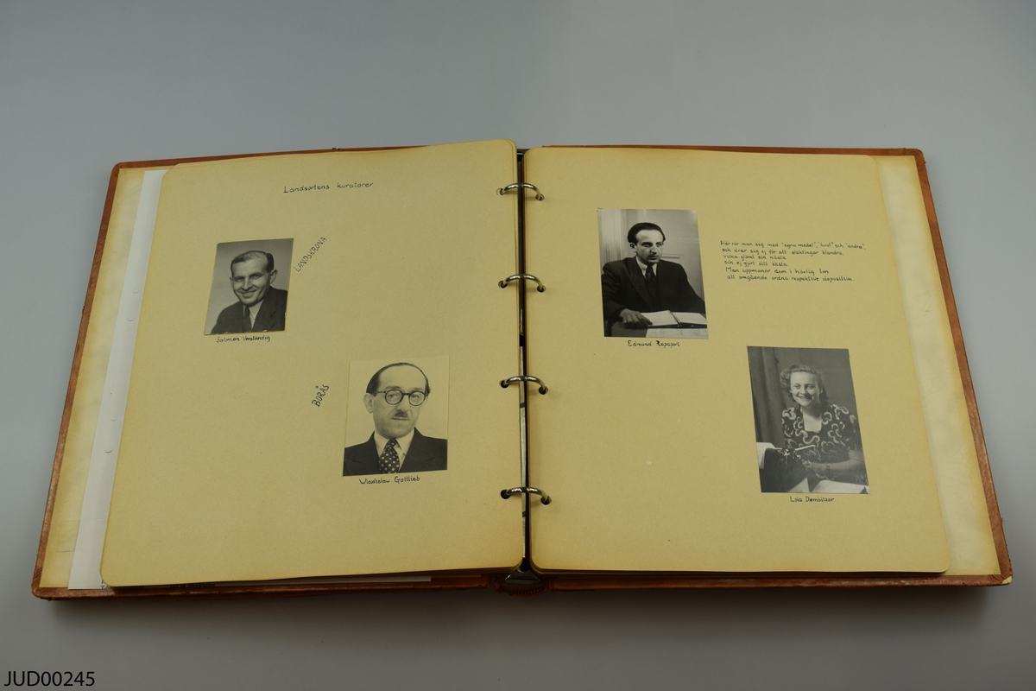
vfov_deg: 33.0
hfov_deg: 47.9
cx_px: 518
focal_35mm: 40
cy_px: 346
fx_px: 1165
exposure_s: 1/250
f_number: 8
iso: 360
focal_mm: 27
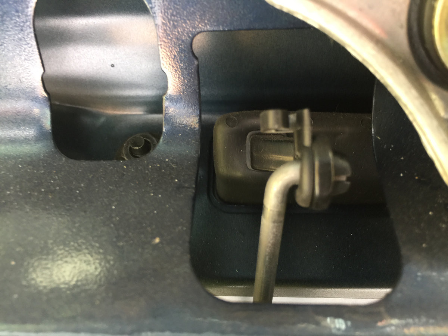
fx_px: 375
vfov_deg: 48.2
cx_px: 224
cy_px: 168
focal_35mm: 29
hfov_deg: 61.7
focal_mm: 4.15
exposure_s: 1/15
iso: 40
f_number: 2.2
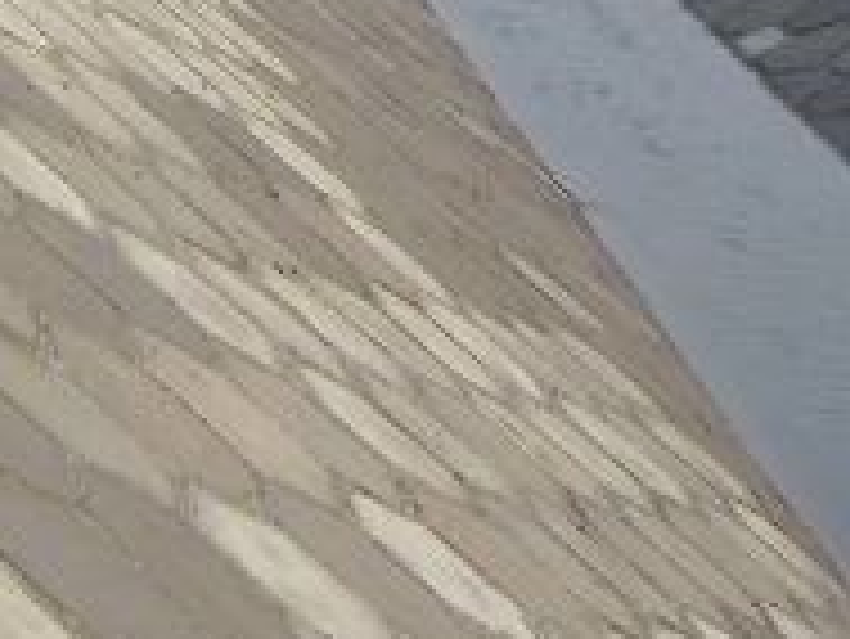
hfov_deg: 11.9
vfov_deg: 8.9
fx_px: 4054
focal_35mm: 165
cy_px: -68
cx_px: 207
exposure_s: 1/125
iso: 80
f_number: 6.2
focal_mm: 6.6
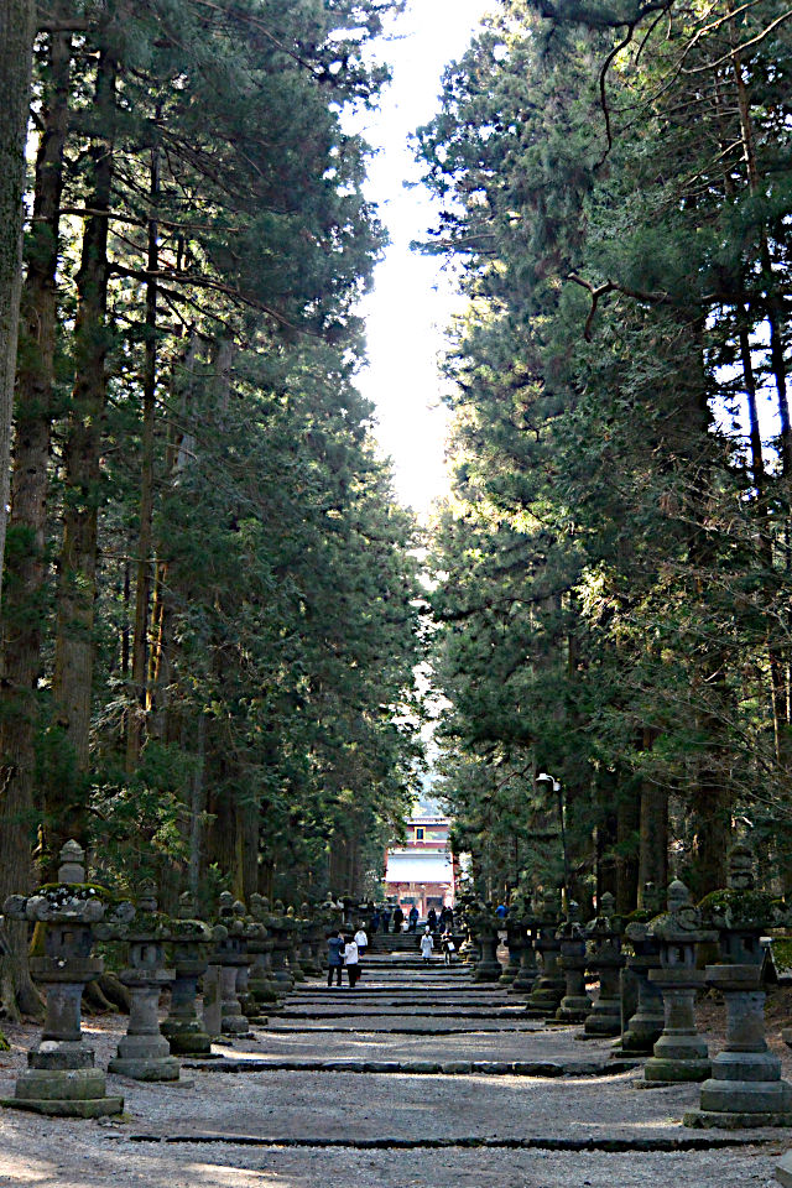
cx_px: 396
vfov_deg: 38.9
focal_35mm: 51
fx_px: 1683
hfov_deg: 26.5
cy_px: 594
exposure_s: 1/100
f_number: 4.8
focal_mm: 19.2
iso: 400
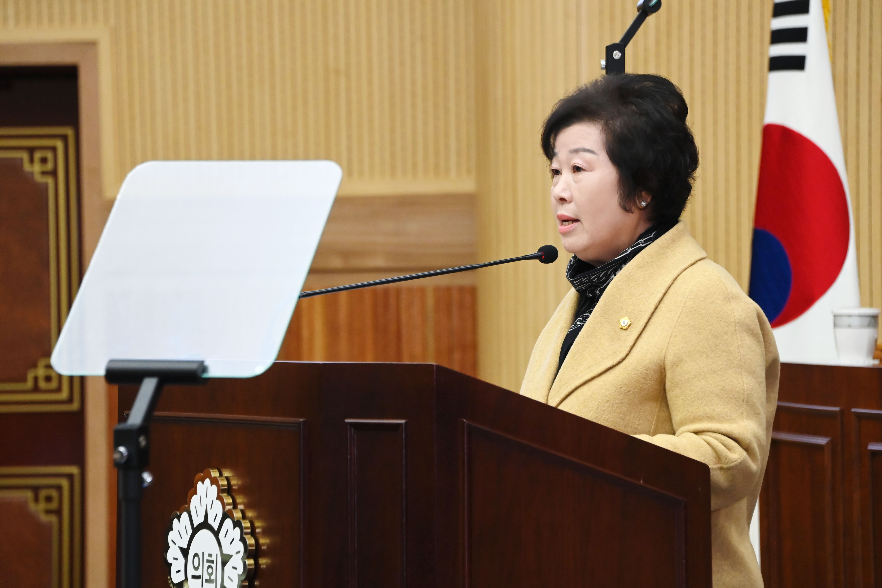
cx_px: 441
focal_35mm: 180
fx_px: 4410
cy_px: 294
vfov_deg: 7.6
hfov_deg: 11.4
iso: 5000
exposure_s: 1/250
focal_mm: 180
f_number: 6.3
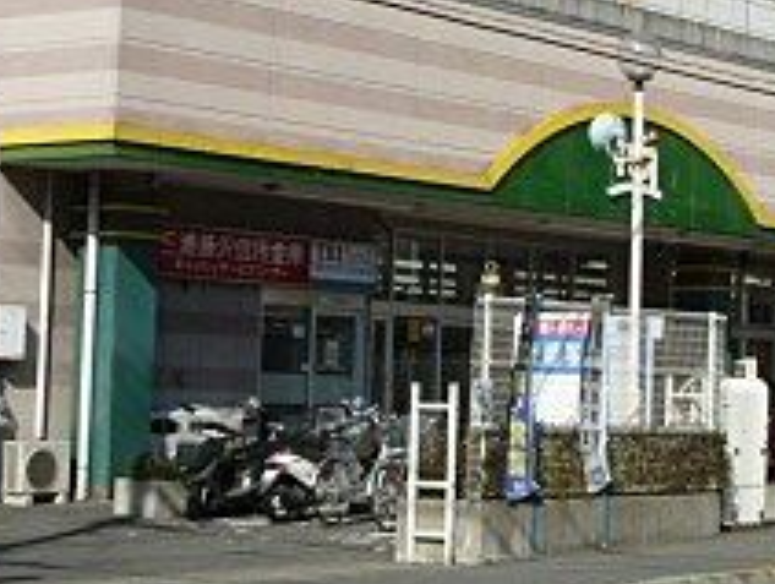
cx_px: 826
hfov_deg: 16.6
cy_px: 132
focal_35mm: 115
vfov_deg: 12.9
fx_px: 2579
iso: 100
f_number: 5.6
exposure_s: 1/640
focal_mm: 6.8
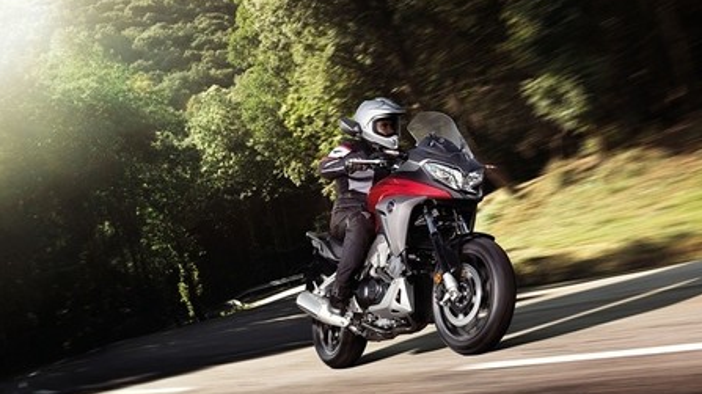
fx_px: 707
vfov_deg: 31.1
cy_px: 171
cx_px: 352
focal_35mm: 38
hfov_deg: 52.8
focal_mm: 36
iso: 50
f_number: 11
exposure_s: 1/30
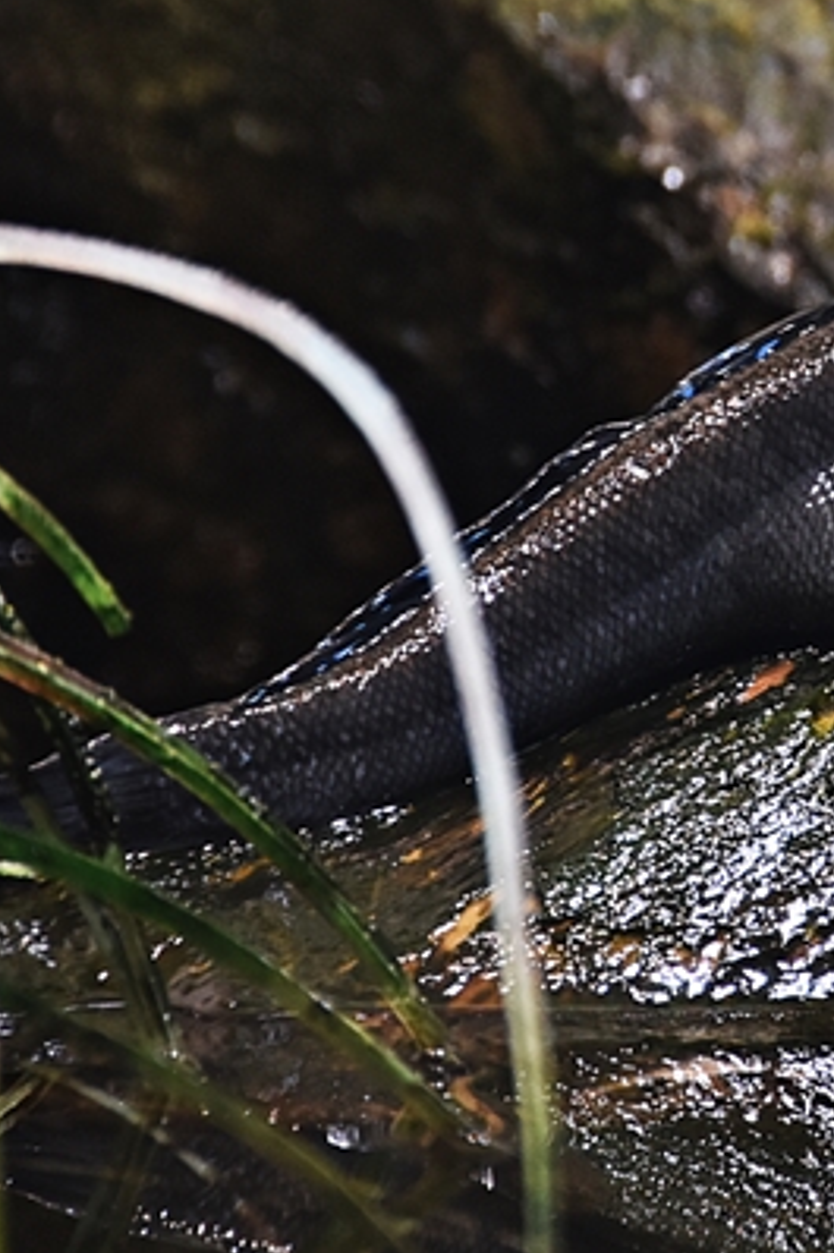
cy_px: 445
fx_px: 18815
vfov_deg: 3.8
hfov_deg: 2.5
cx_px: 869
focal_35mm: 541
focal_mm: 140
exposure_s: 1/30
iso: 640
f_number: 7.1
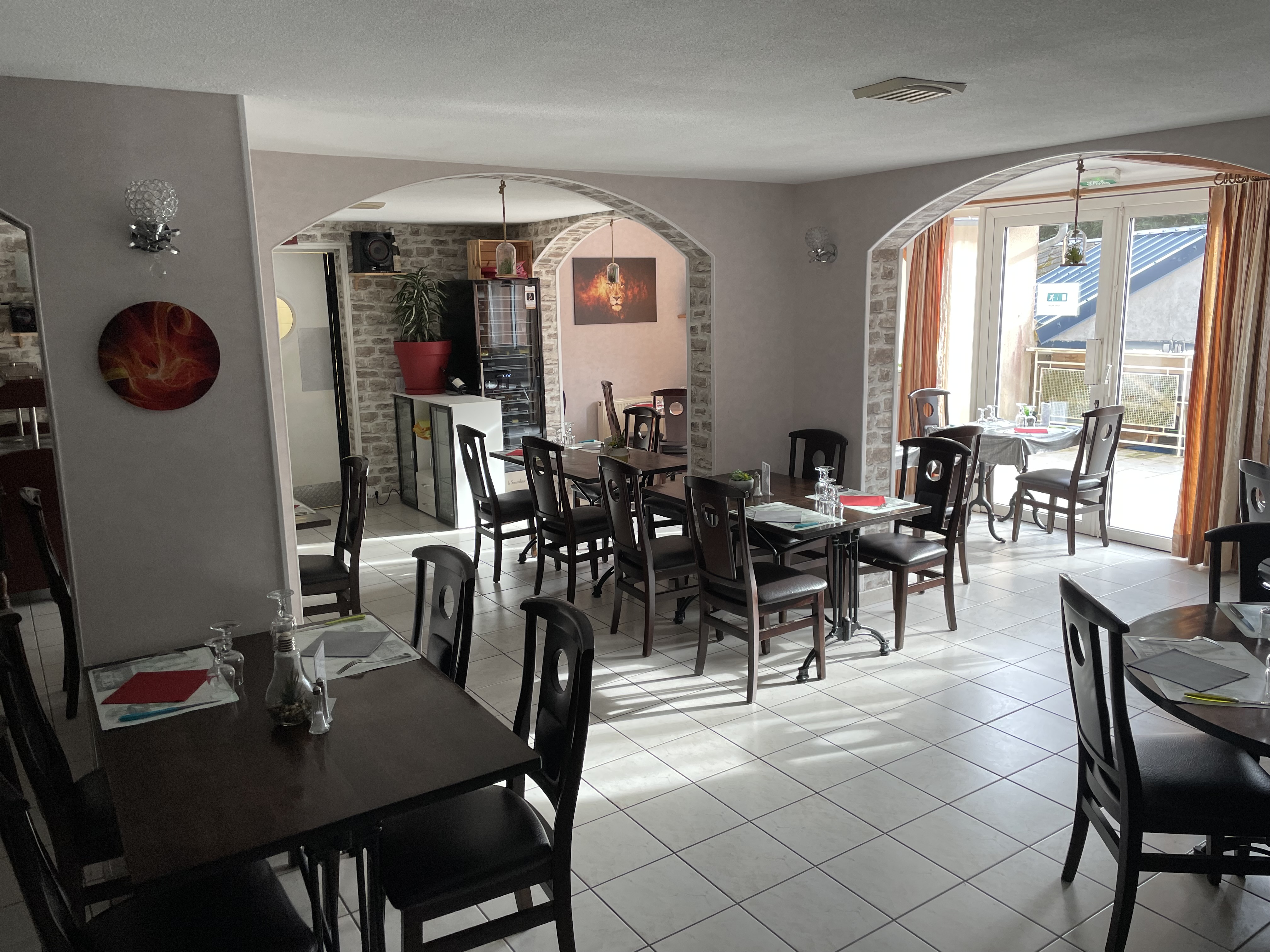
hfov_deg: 67.3
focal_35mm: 26
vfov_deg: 53.1
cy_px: 476
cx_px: 635
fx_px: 954
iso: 80
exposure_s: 1/121
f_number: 1.6
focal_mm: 4.2
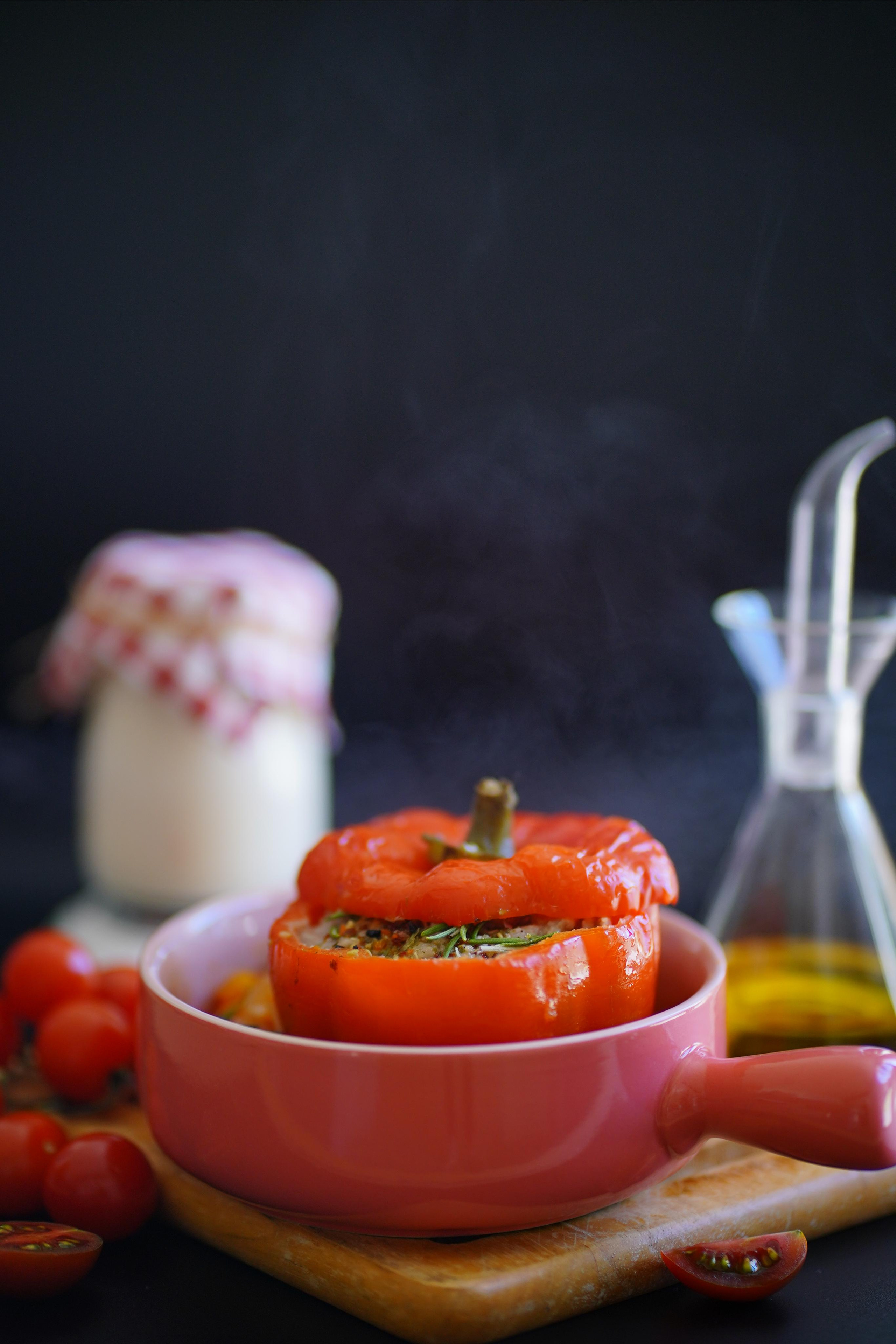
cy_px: 672
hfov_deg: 16.1
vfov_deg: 23.9
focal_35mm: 85
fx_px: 3173
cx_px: 448
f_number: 2
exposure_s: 1/400
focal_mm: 85
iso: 400
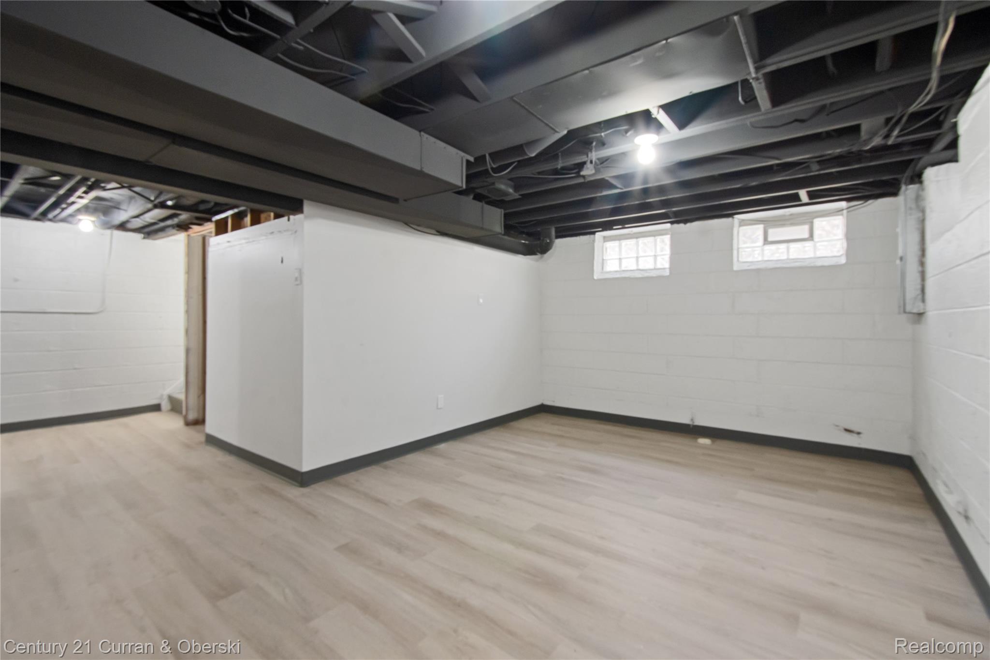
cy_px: 330
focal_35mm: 15
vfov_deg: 77.3
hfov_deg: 100.4
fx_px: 412
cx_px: 495
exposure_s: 1/2
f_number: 11
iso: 800
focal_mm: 10
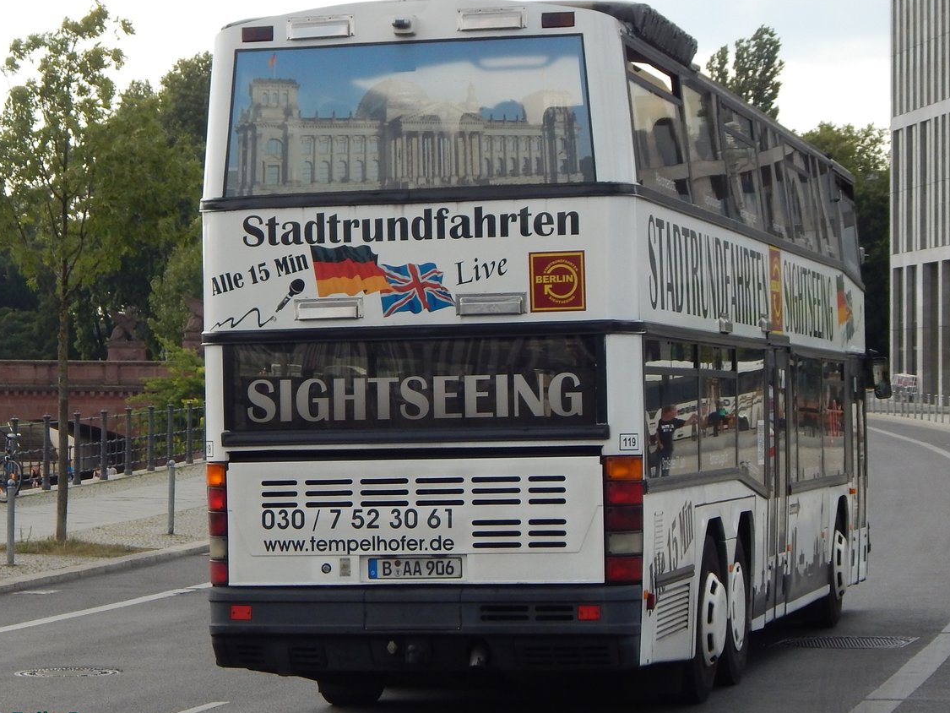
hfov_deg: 24.4
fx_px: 2196
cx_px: 489
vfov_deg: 18.4
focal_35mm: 80
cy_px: 354
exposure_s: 1/400
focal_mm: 13.5
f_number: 4.2
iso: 125
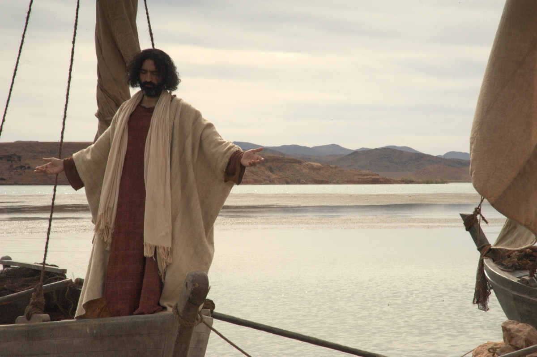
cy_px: 178
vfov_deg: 12.4
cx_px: 268
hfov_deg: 18.6
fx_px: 1639
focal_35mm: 110
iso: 320
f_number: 36
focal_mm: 110
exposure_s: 1/200
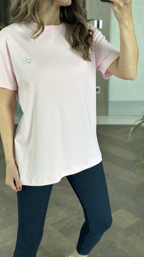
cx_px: 51
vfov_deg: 39.2
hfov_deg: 22.6
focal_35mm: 53
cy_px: 127
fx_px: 360
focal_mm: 6.86
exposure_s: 1/75
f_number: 1.78
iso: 100
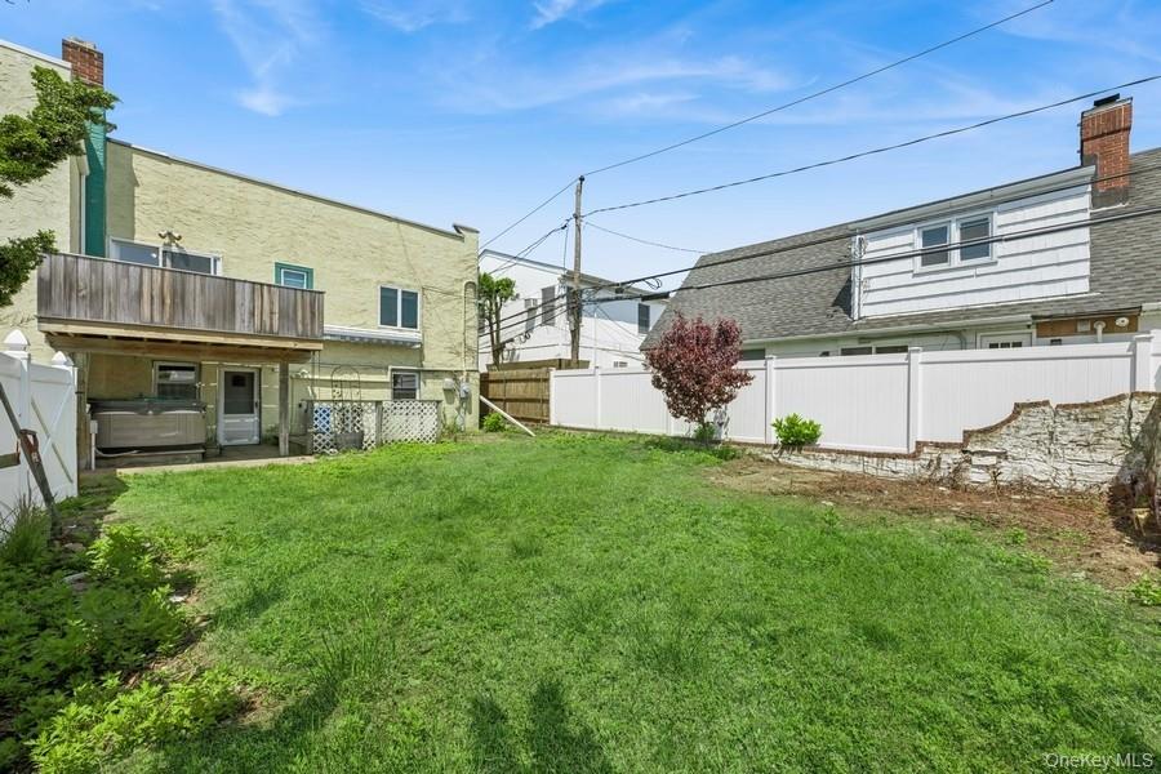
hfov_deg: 104.3
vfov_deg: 81.2
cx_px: 580
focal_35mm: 14
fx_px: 451
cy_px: 387
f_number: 11
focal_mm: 14
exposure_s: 1/200
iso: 100
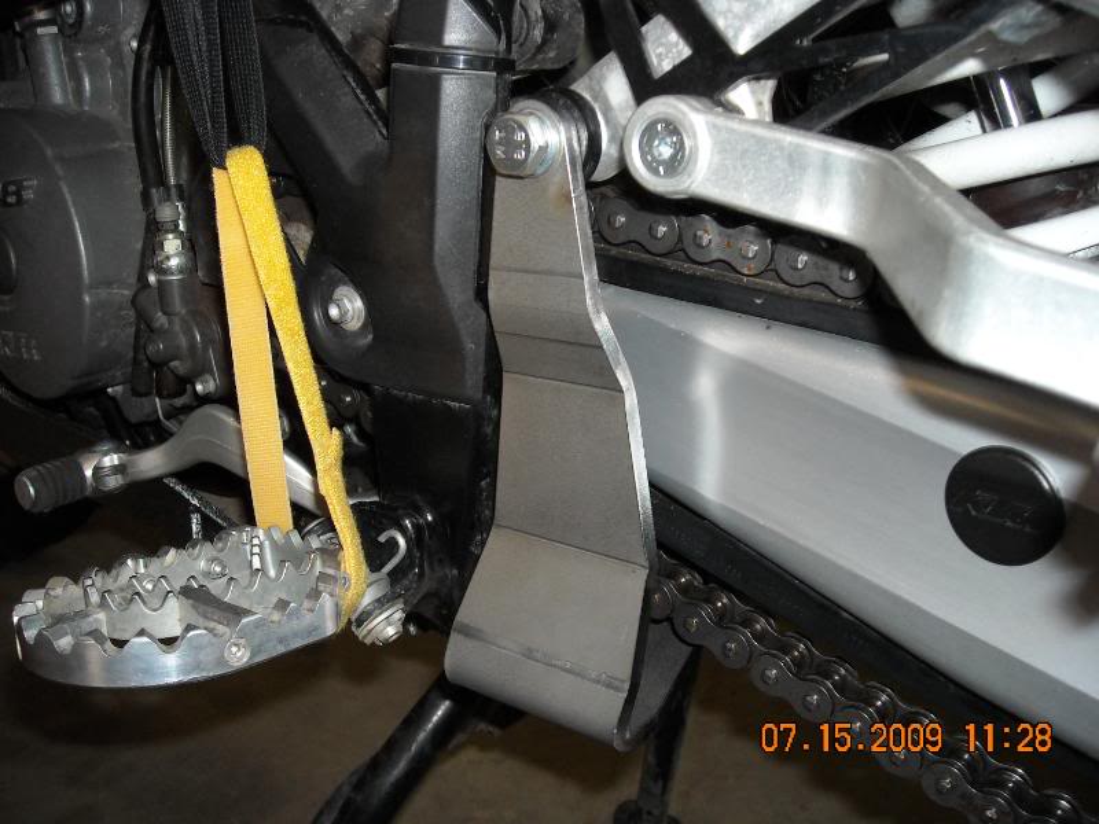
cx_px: 550
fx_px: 1111
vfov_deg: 40.7
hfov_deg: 52.6
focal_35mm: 35
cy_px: 412
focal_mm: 5.7
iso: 200
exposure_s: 1/60
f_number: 2.8
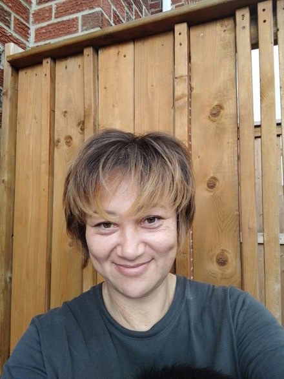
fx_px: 219
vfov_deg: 81.8
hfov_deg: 66.0
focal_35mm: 20
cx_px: 142
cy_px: 190
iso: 70
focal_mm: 3.49
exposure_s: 1/120
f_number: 2.45
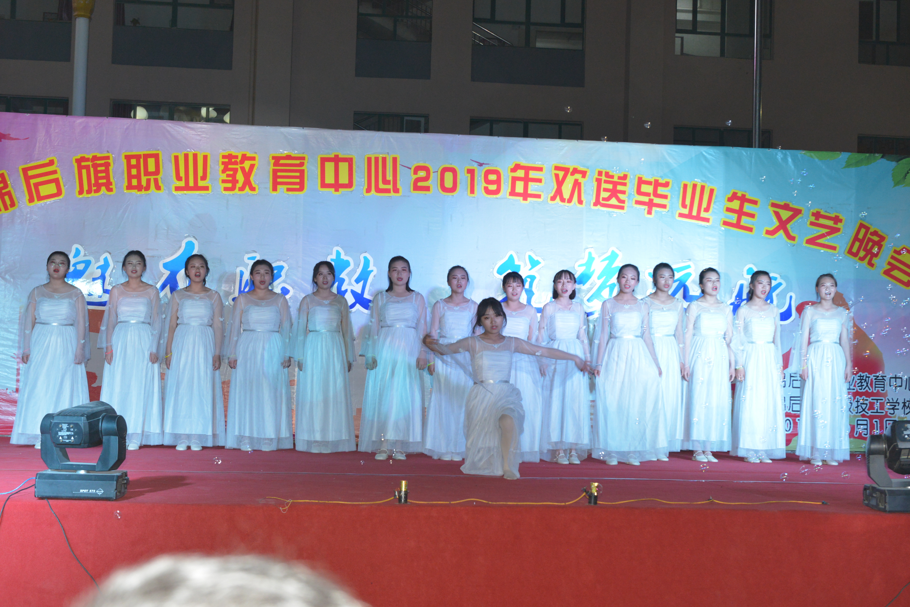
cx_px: 455
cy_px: 304
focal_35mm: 55
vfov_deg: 24.6
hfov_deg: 36.2
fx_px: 1391
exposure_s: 1/60
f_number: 7.1
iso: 3200
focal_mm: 55
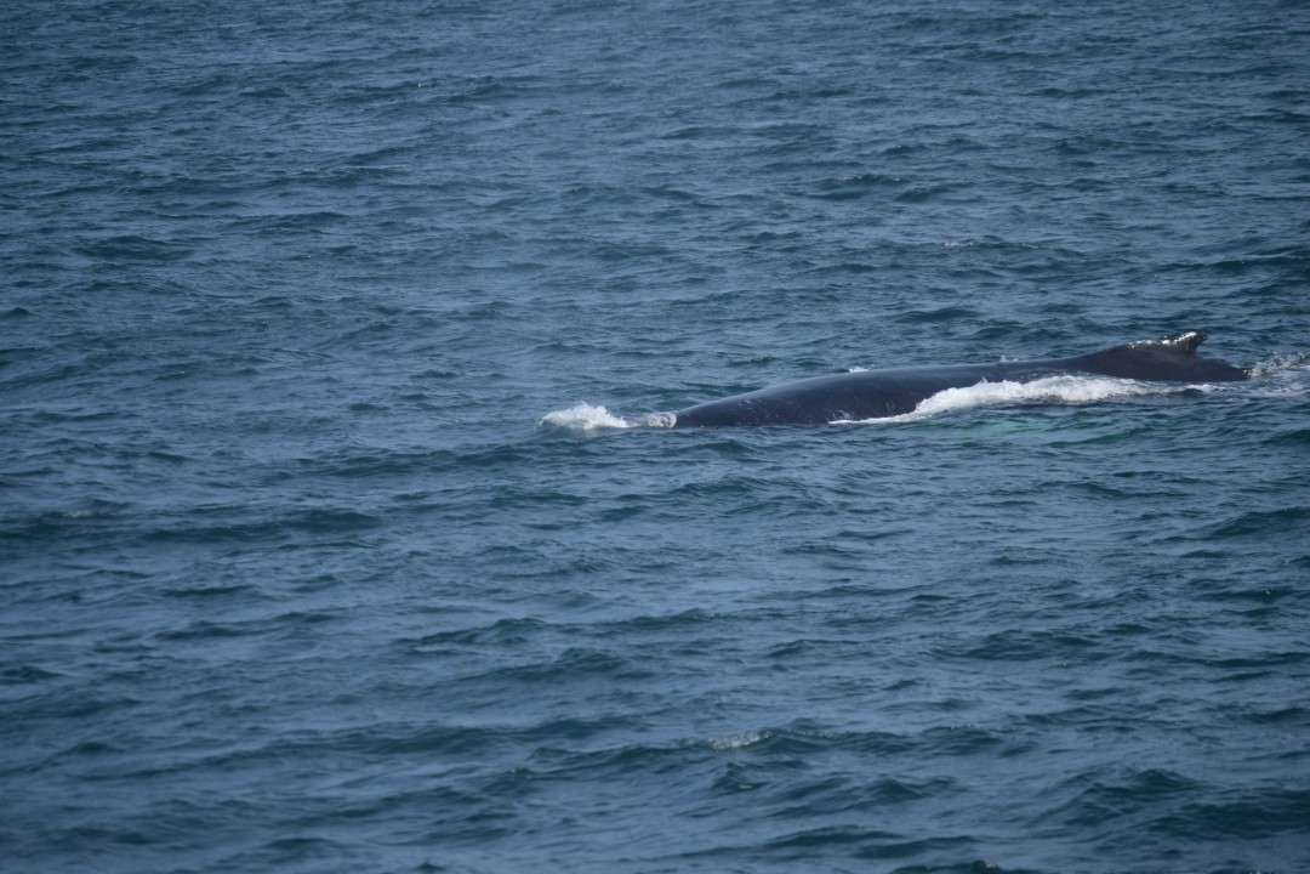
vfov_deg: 5.0
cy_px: 437
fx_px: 10097
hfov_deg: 7.4
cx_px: 655
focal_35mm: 278
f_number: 5.6
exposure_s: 1/1600
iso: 200
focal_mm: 185
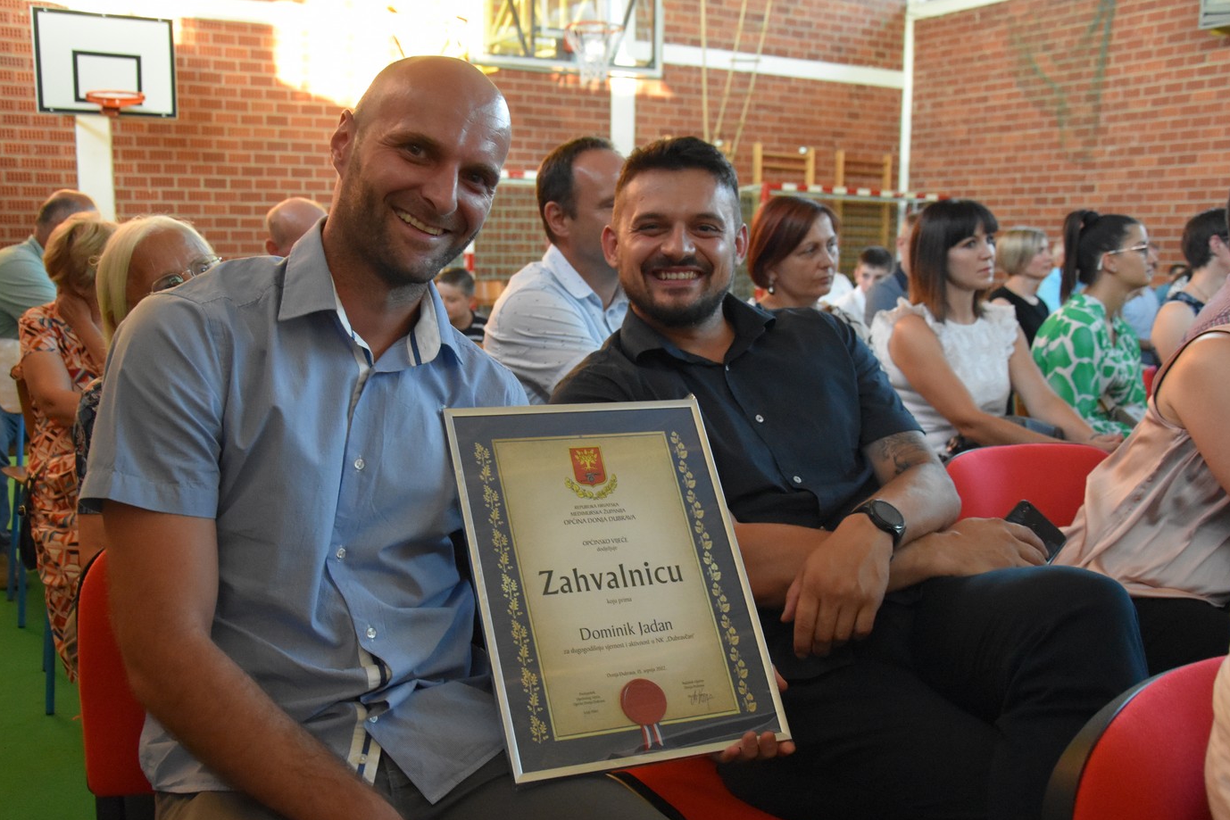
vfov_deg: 36.3
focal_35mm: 37
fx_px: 1250
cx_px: 583
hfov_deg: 52.4
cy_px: 462
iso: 3200
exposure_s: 1/125
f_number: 3.8
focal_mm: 21
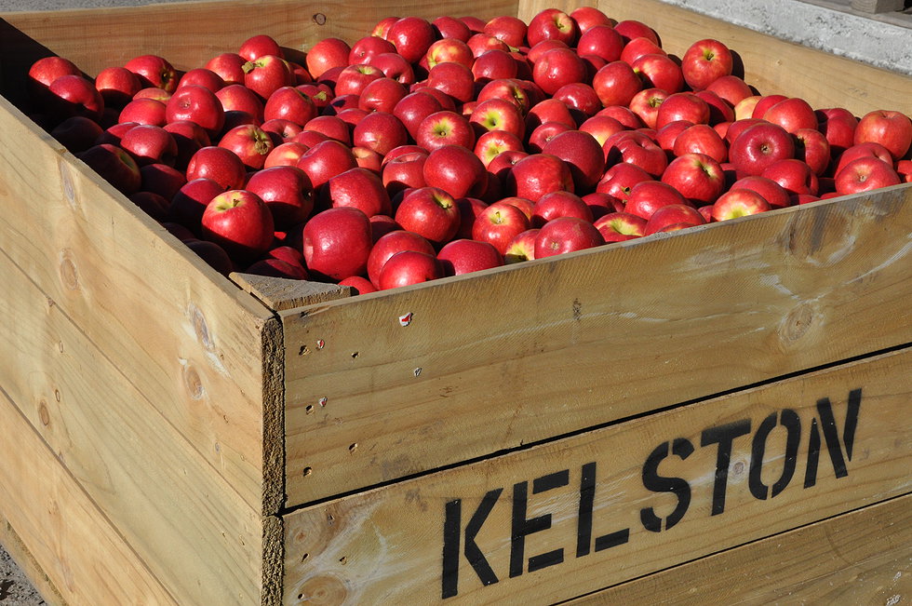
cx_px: 456
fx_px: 1708
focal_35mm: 68
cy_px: 303
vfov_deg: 20.1
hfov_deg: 29.9
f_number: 14
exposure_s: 1/800
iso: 800
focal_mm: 45
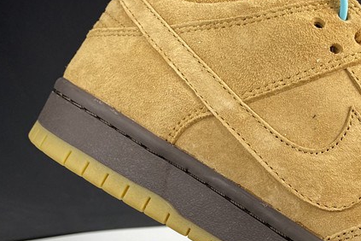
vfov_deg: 20.9
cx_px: 312
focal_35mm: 64
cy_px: 201
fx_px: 642
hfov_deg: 30.3
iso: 50
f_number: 1.8
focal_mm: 4.25
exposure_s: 1/100
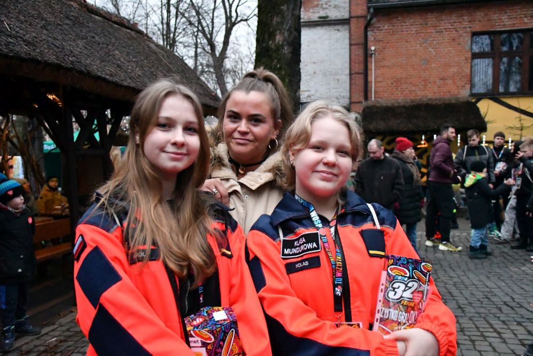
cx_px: 266
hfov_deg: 55.8
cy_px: 178
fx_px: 503
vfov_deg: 38.9
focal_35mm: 34
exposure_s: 1/250
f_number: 3.8
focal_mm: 23
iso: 16000
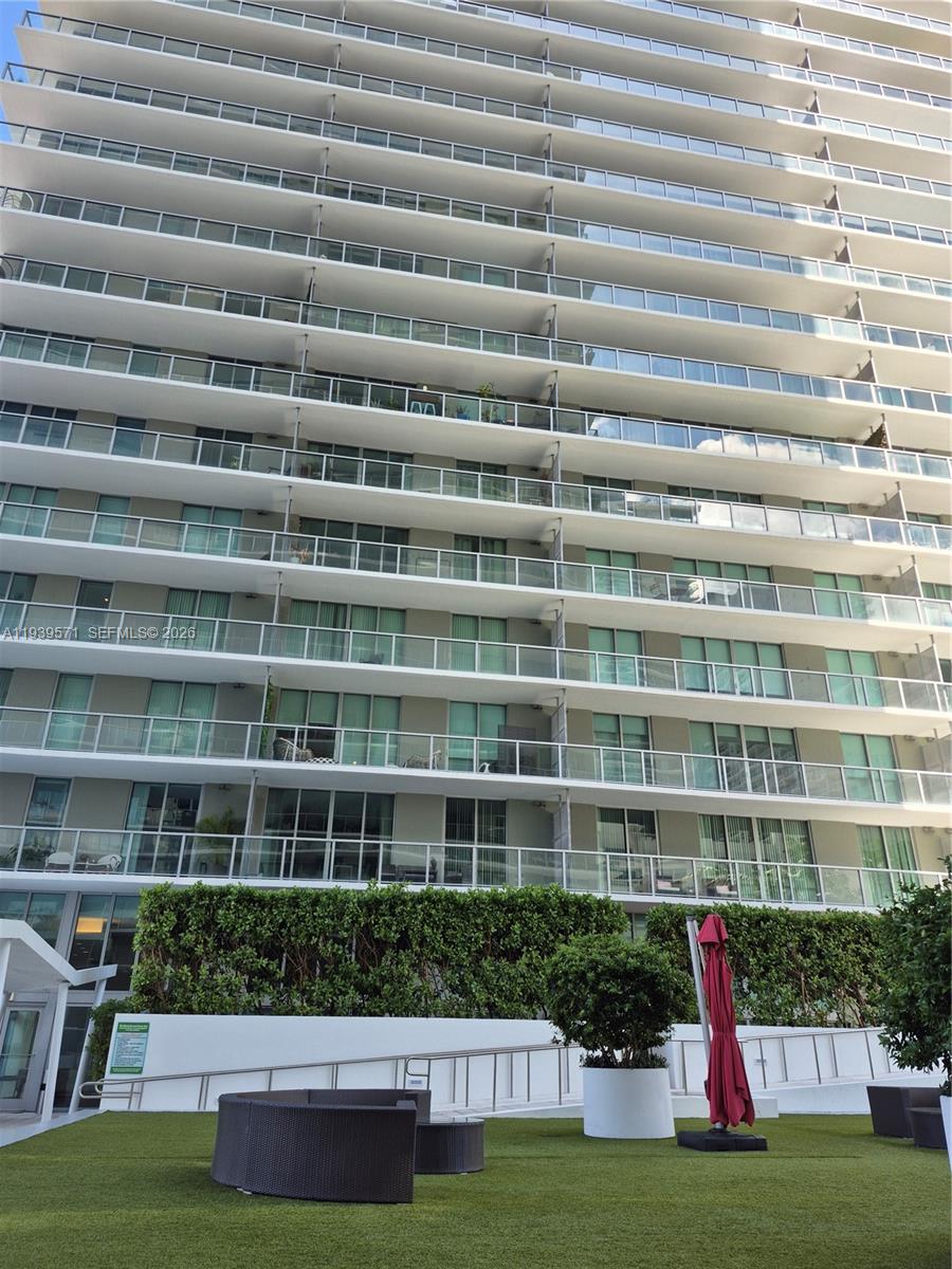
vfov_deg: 73.9
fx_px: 843
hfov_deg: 58.9
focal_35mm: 23
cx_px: 476
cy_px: 634
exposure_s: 1/420
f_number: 1.8
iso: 25
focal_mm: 5.4
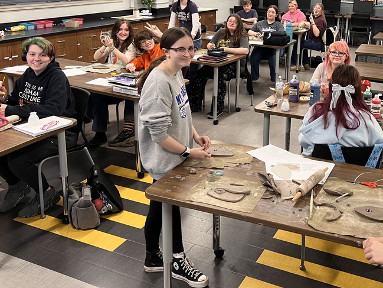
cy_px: 76
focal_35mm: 41
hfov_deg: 44.9
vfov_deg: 34.5
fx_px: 454
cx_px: 263
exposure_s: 1/50
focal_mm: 5.7
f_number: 1.5
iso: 125
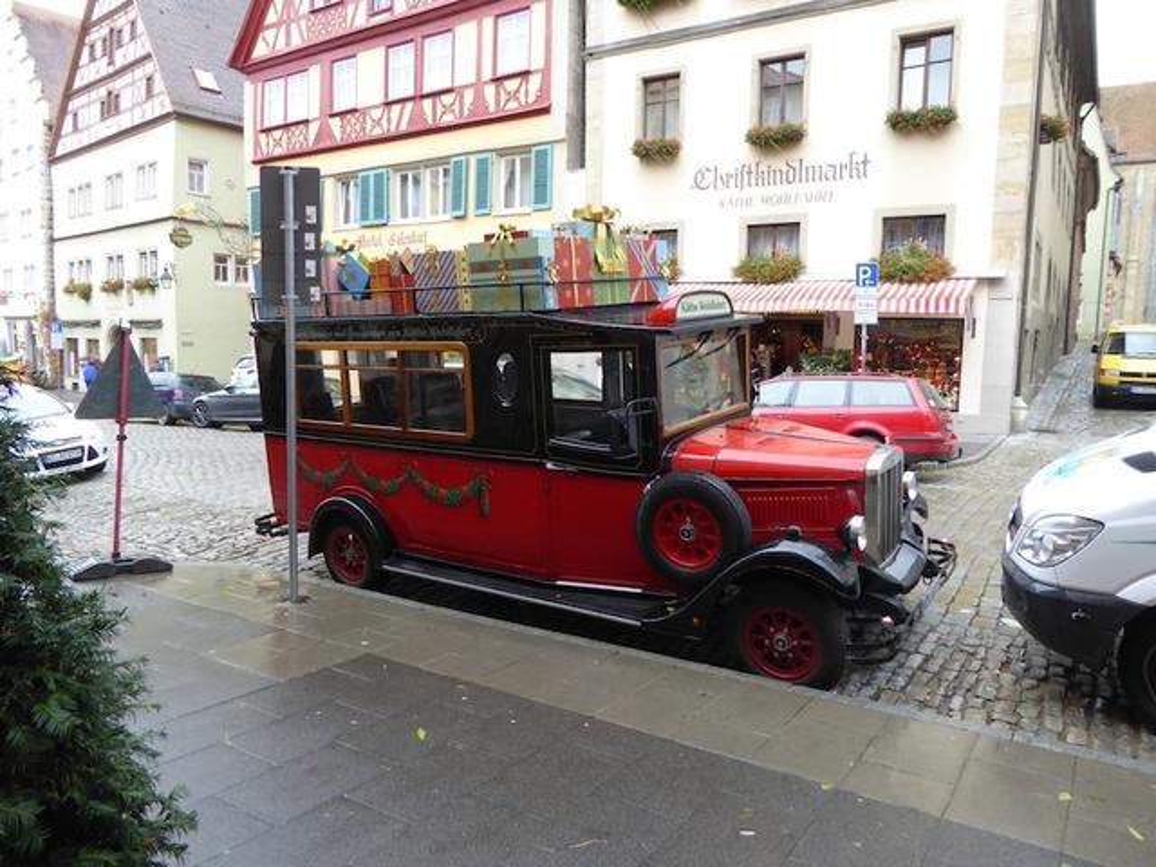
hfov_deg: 69.4
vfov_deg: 54.9
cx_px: 578
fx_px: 835
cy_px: 434
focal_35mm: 25
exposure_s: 1/60
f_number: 3.3
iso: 200
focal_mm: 4.3
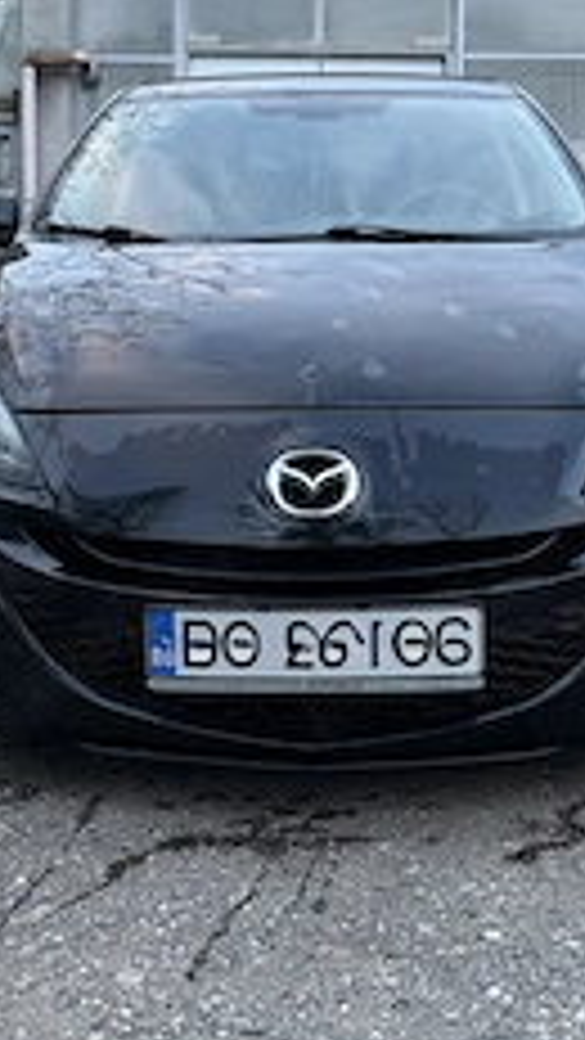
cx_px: 288
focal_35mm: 49
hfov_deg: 24.4
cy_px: 351
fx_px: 1351
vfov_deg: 41.6
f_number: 1.6
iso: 125
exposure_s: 1/93
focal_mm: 5.96
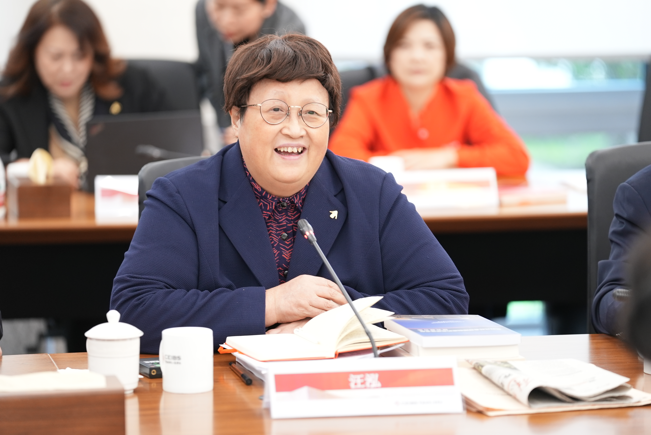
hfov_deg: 13.2
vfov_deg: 8.8
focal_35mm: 156
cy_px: 218
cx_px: 326
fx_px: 2822
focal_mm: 156
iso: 1600
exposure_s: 1/125
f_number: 2.8
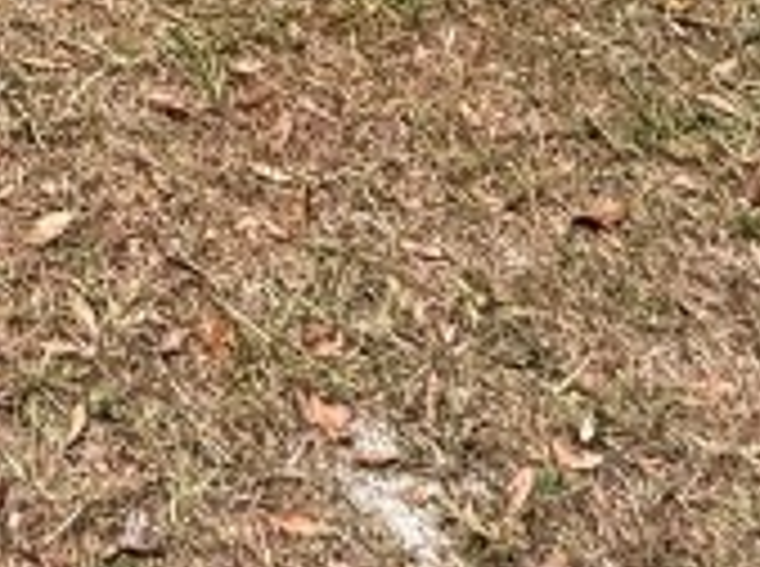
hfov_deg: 20.5
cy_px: -1143
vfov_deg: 11.0
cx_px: -292
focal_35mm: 85
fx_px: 1862
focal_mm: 2.22
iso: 50
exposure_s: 1/174
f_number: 2.2
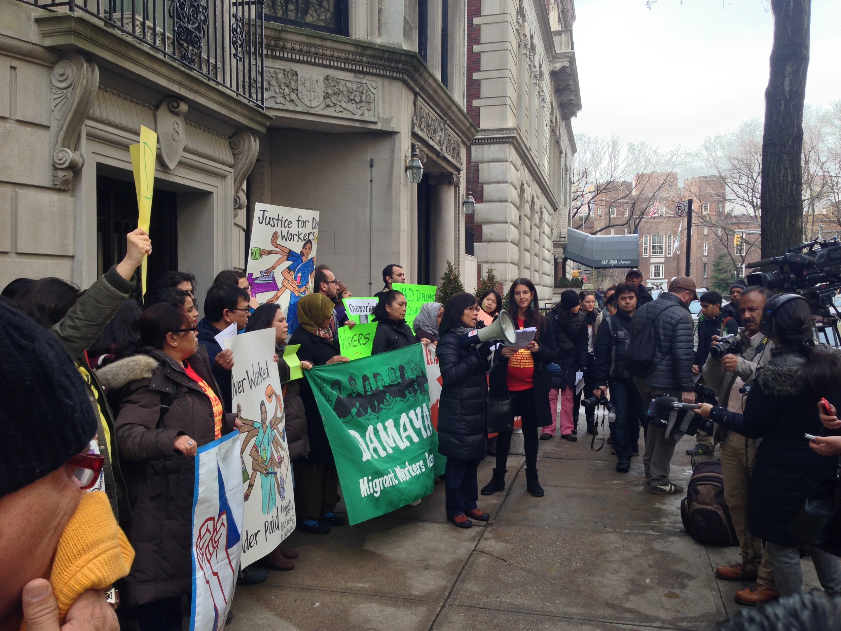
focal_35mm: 33
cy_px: 316
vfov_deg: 42.9
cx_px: 420
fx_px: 802
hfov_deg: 55.4
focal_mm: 4.12
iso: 50
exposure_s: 1/166
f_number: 2.4
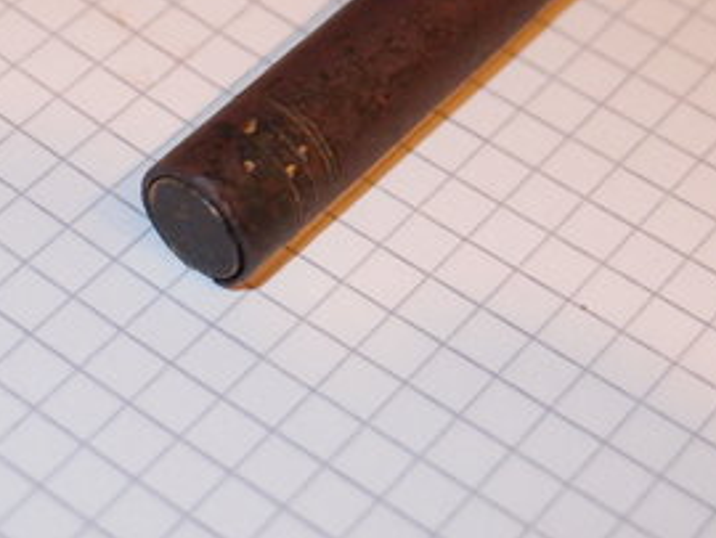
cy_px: 211
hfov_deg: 17.7
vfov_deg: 13.4
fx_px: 2298
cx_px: 313
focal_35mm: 111
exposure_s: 1/60
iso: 250
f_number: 2.1
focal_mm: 12.88
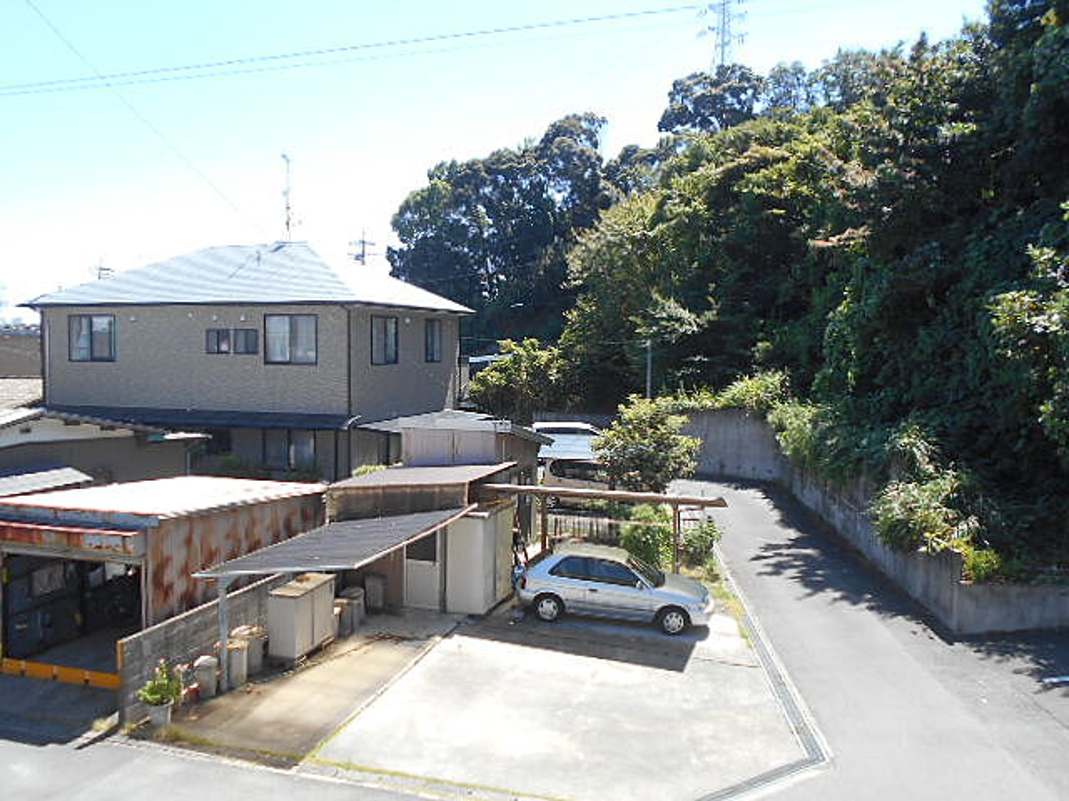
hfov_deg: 60.0
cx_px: 534
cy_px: 400
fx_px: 926
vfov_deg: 46.8
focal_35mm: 30
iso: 80
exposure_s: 1/320
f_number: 3.4
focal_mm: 5.1
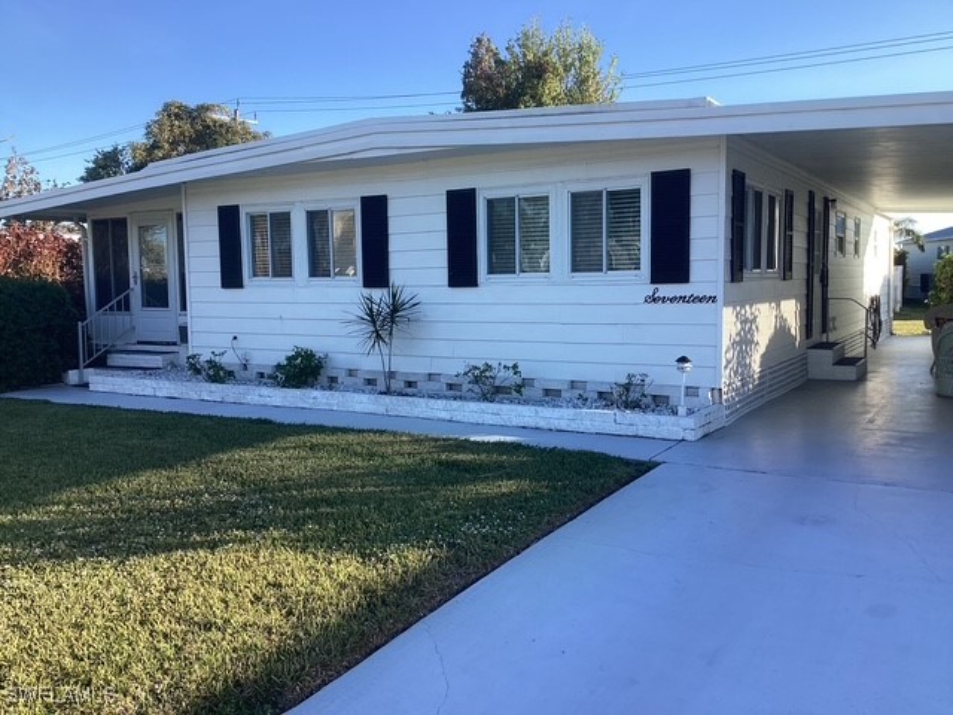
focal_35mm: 31
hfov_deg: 58.4
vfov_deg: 45.4
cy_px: 358
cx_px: 476
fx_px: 853
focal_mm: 3.3
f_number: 2.4
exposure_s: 1/458
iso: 25
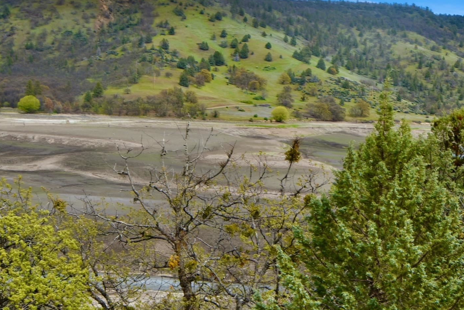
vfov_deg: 21.3
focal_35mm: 64
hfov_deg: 30.7
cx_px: 362
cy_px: 156
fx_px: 825
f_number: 8
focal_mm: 24
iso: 110
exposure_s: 1/250
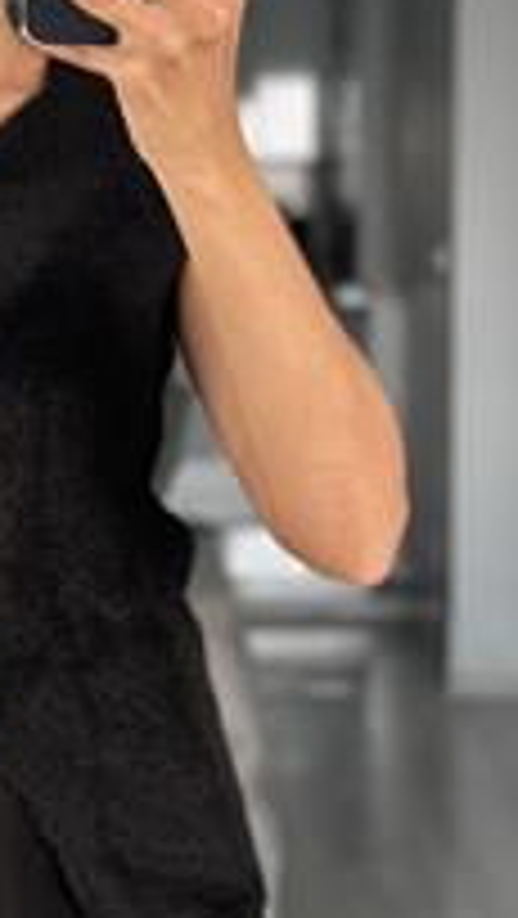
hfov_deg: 9.3
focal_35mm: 130
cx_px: -59
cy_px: 464
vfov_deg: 16.5
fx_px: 3169
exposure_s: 1/135
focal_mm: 6.86
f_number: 1.78
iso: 80
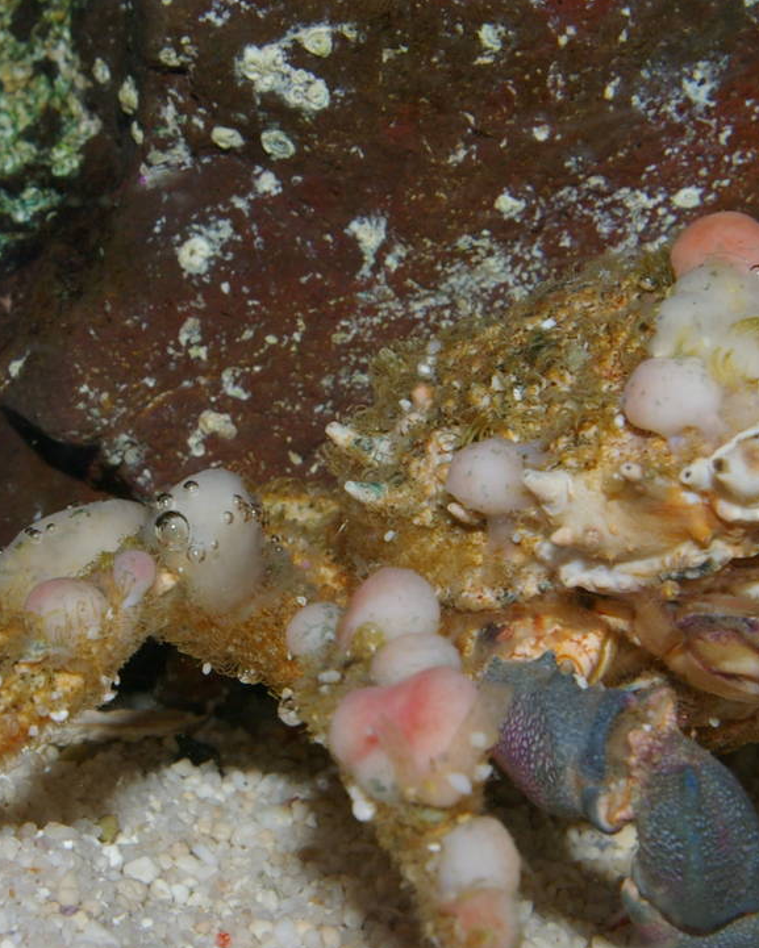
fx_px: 2893
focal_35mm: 103
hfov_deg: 14.9
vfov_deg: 18.6
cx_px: 409
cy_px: 550
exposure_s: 1/45
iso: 400
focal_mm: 33
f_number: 16
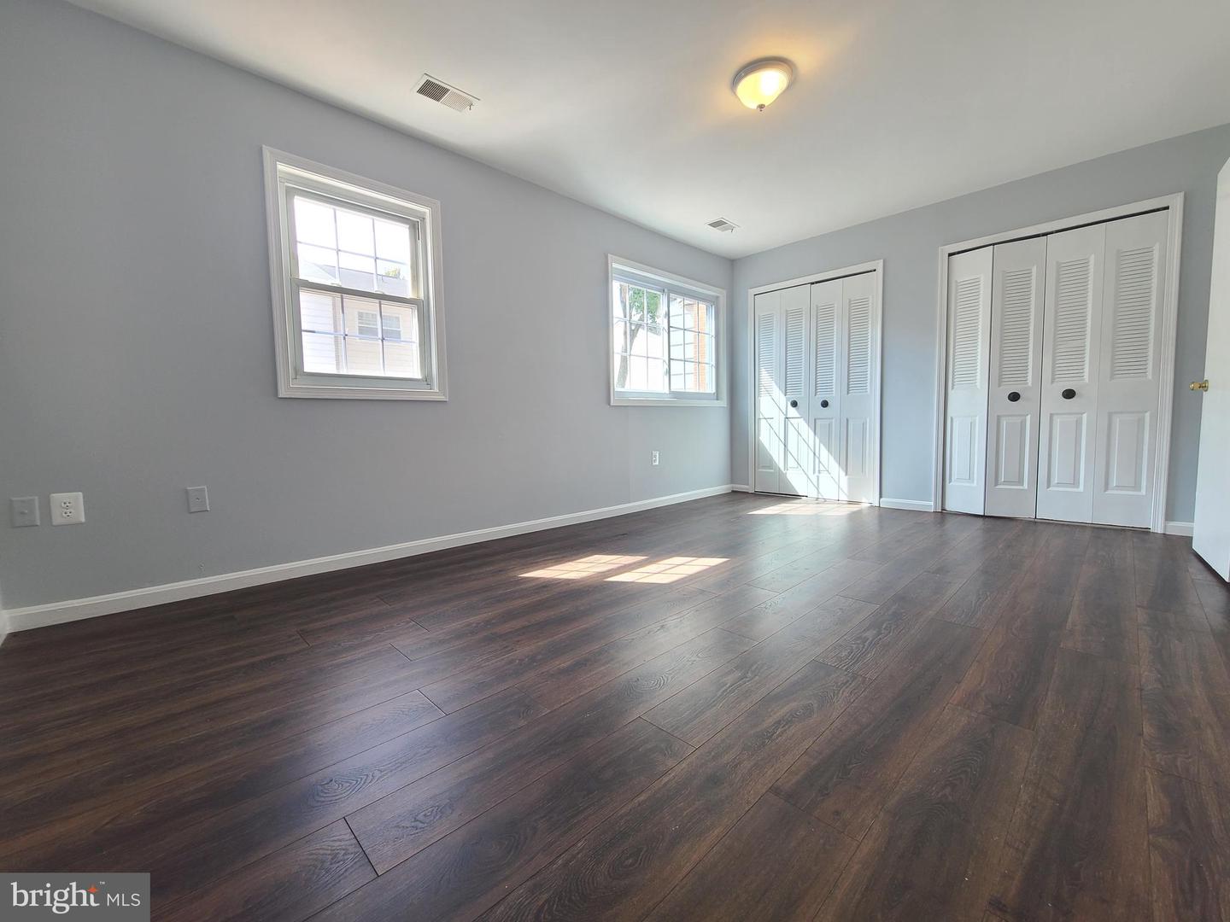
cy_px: 461
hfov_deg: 106.2
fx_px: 462
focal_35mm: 13
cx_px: 615
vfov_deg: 89.9
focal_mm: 2.2
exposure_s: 1/120
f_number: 2.2
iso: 100
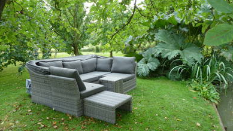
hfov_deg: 67.9
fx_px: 173
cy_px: 53
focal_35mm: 28
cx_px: 117
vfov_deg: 41.3
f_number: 3.3
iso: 80
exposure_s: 1/30
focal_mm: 4.1
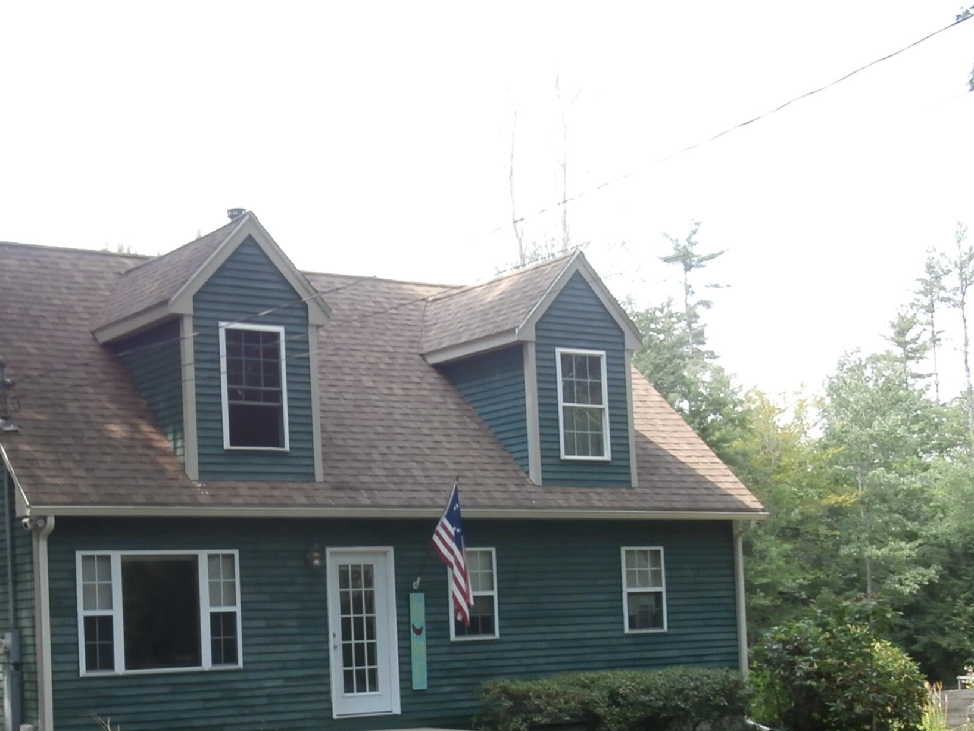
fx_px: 1548
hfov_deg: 34.1
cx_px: 228
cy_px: 557
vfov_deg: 26.2
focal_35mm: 55
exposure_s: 1/100
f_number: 3.5
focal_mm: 5.36
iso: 100
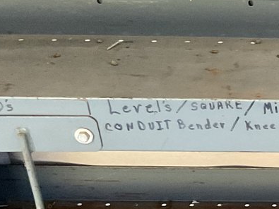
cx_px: 418
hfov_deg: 16.2
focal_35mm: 111
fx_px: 894
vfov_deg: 13.0
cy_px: 247
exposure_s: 1/30
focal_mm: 3
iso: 400
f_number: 1.8
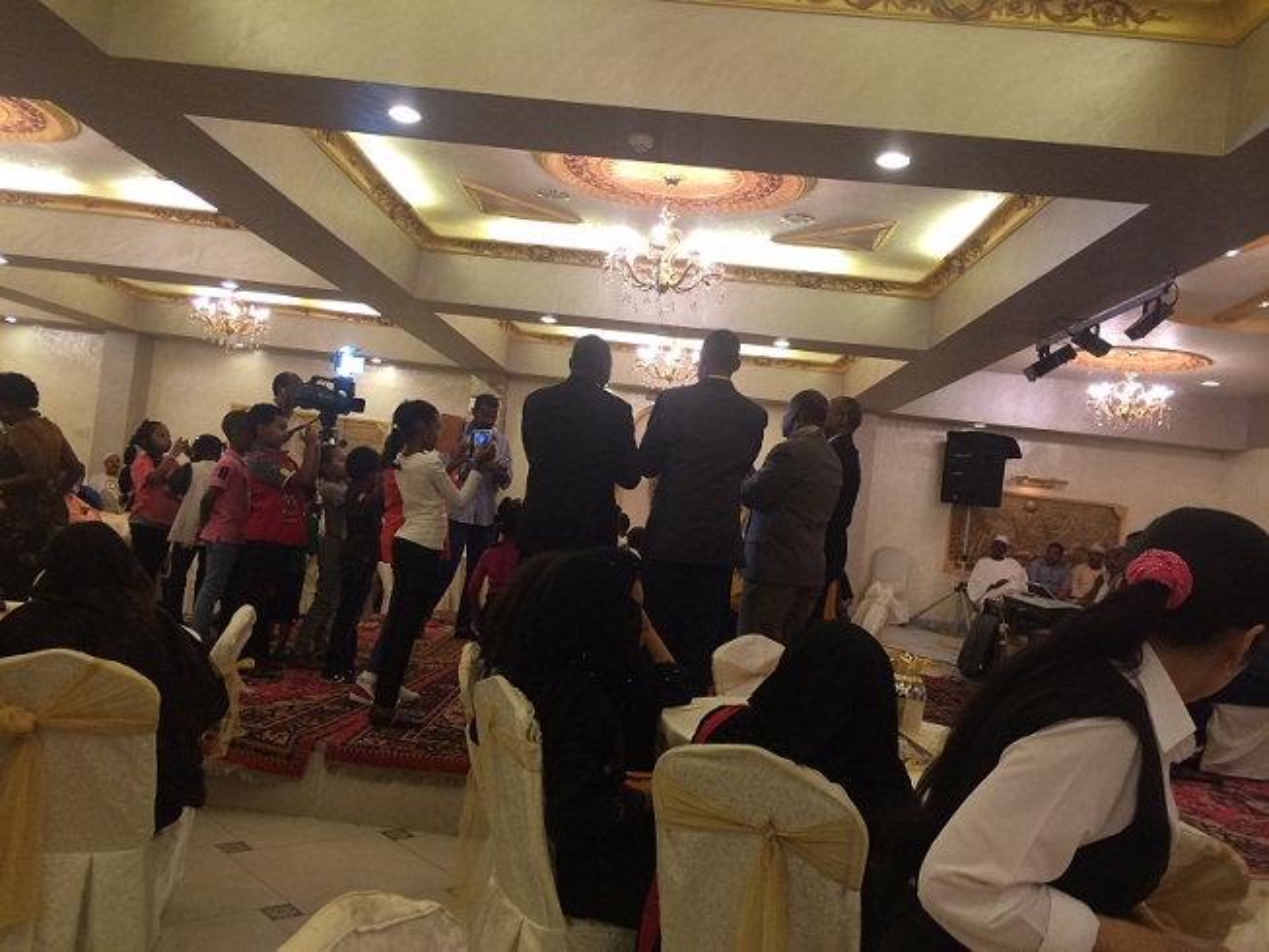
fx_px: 1100
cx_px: 634
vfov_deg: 46.8
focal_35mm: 30
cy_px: 476
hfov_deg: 60.0
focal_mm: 4.12
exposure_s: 1/30
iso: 64
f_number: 2.2
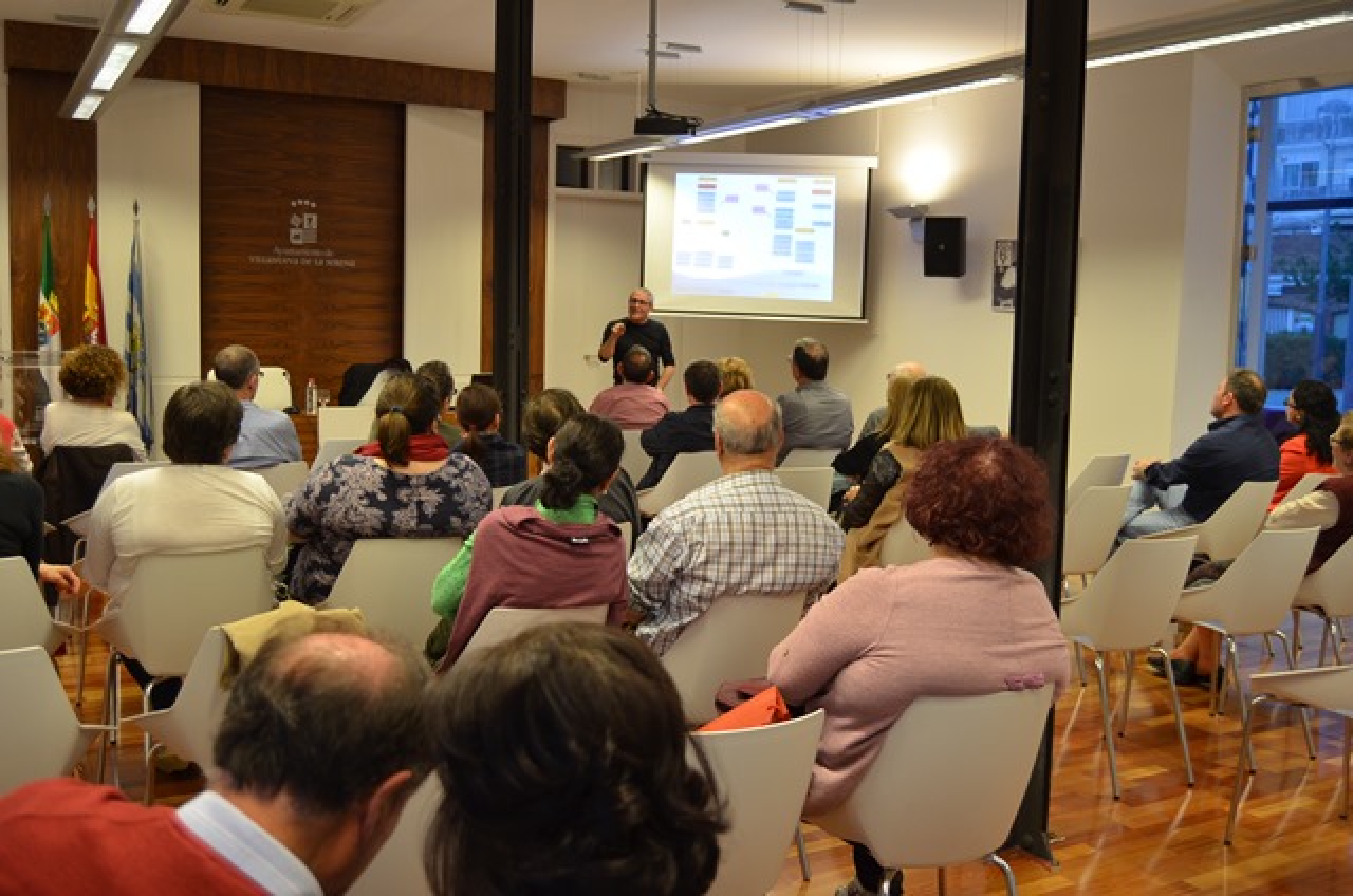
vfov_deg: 38.2
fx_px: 1294
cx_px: 676
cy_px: 448
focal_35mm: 34
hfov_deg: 55.2
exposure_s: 1/60
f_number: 4
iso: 560
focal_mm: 23
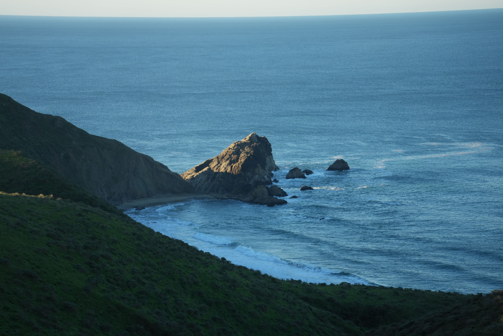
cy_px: 168
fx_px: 1816
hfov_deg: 15.8
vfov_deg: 10.5
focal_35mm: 130
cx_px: 252
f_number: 6.3
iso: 500
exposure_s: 1/500
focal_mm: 130
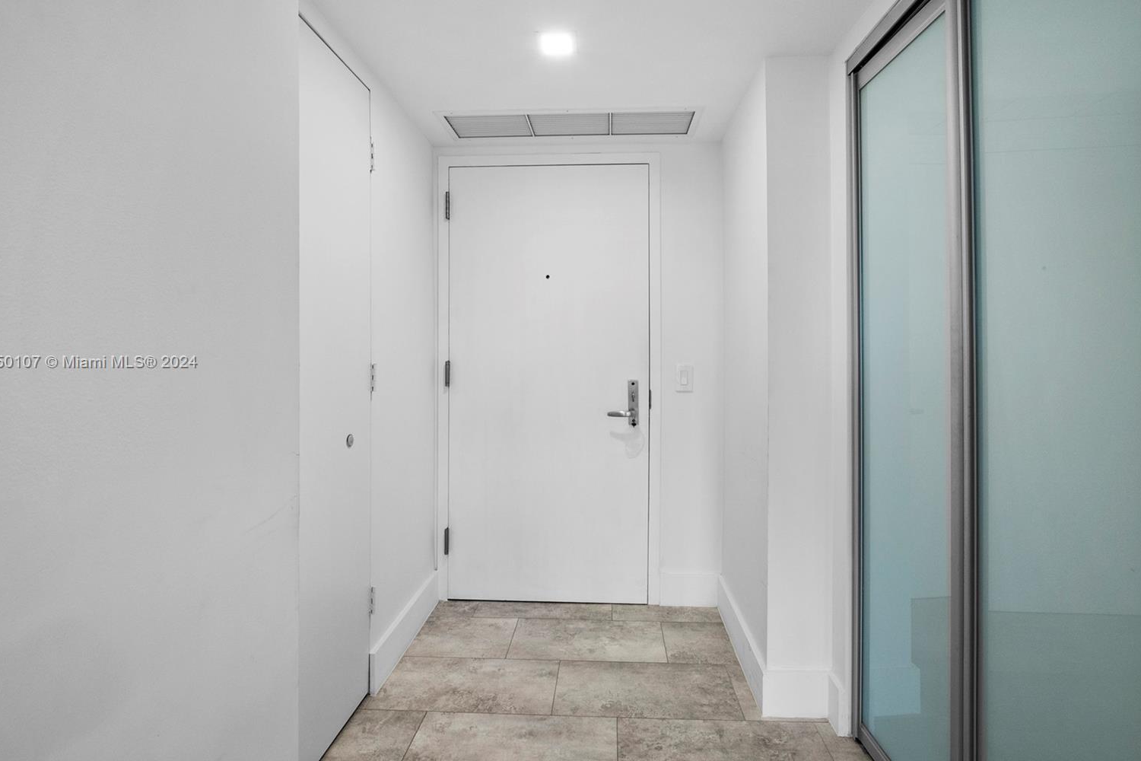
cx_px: 562
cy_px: 363
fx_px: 507
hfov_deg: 96.7
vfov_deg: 73.7
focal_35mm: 16
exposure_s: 1/15
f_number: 8
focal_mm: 10
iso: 450
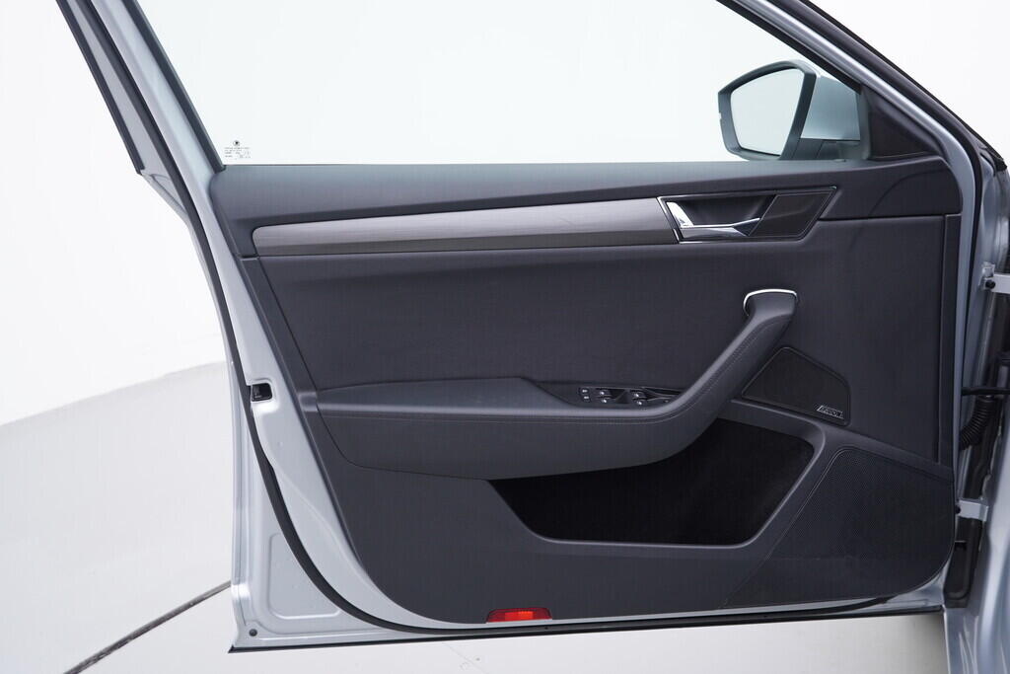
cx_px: 505
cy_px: 337
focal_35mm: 36
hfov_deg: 53.1
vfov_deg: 36.9
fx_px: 1010
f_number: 3.2
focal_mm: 24
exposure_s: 1/50
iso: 125
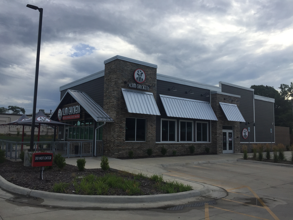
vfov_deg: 48.2
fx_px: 245
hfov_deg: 61.7
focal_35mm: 29
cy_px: 110
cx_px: 146
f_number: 2.2
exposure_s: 1/2083
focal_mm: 4.15
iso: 32
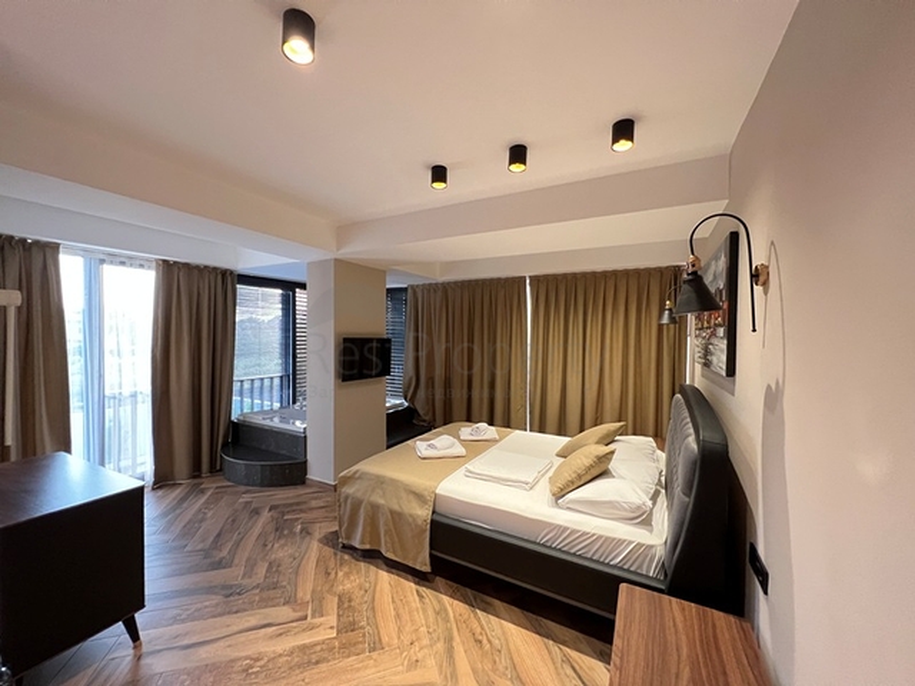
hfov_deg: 106.2
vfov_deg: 89.9
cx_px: 458
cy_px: 343
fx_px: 344
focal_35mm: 13
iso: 500
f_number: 1.8
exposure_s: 1/50
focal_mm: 1.57
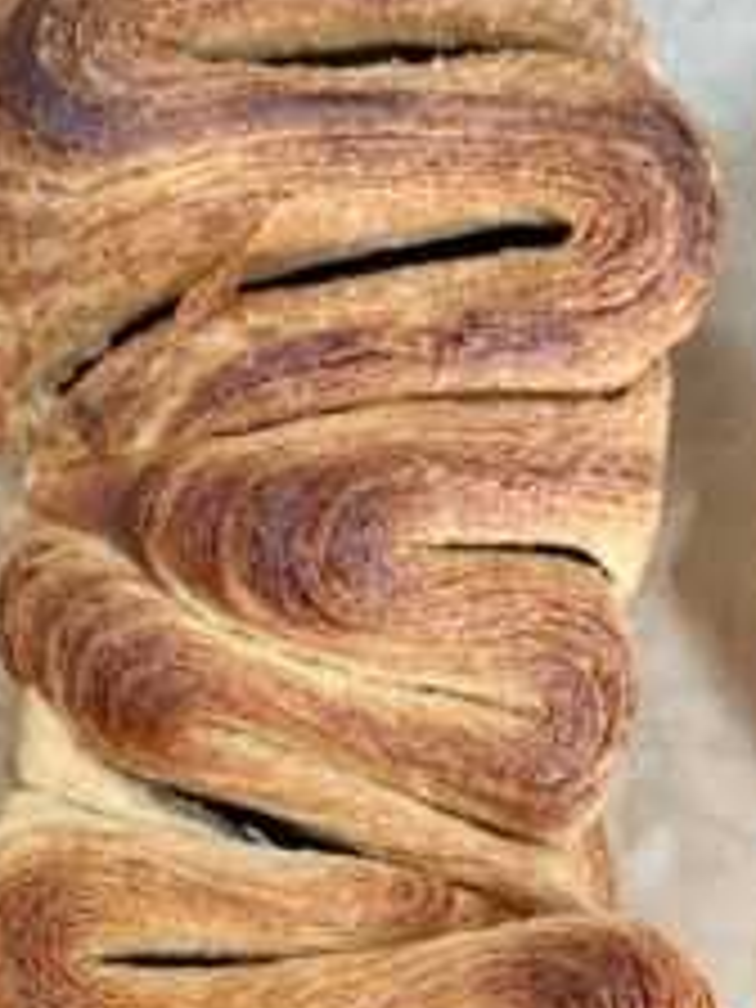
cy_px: 898
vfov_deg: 32.2
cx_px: 356
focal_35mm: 57
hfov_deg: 25.7
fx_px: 1660
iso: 320
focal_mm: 6.76
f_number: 1.78
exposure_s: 1/60
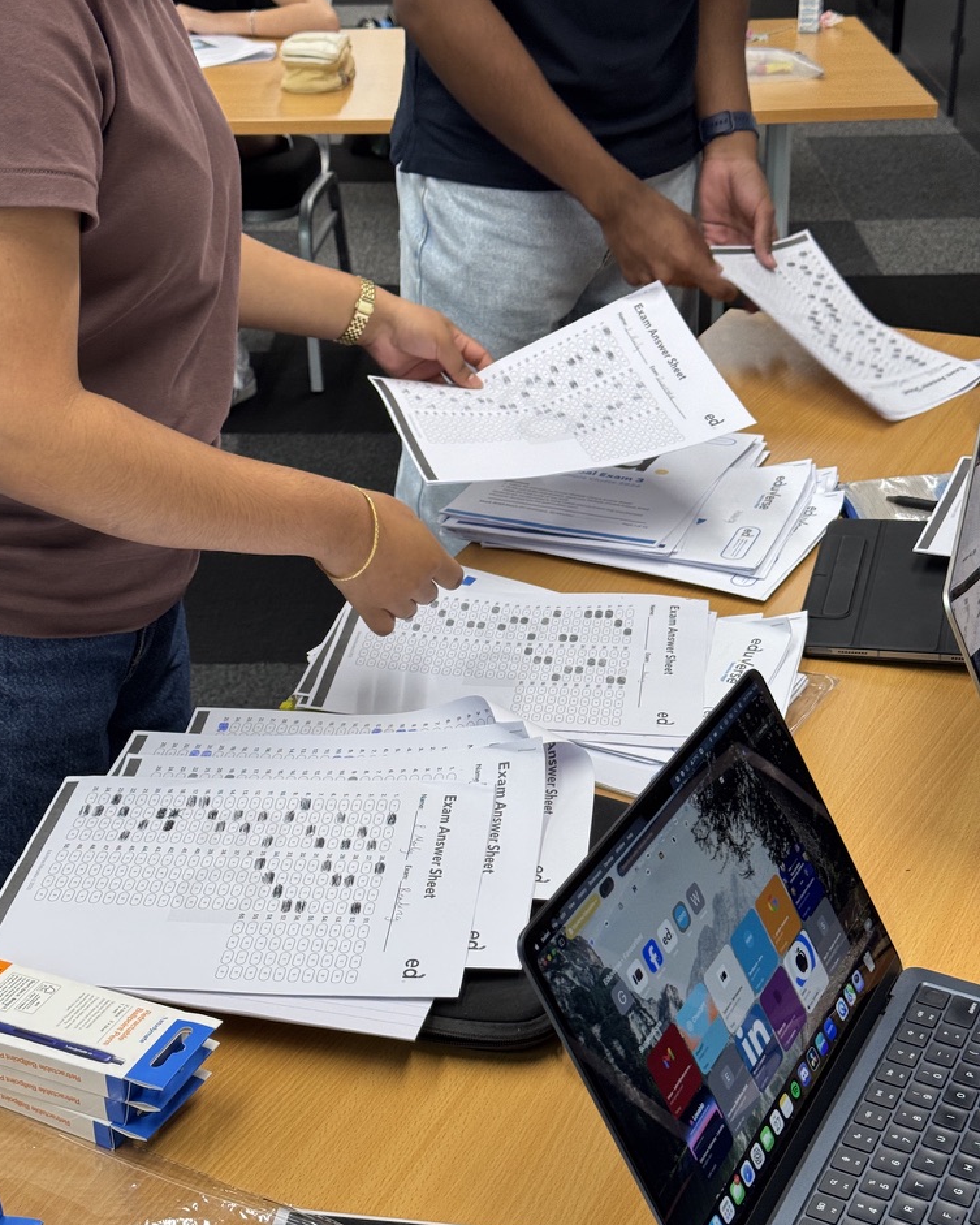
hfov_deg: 29.7
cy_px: 651
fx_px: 1849
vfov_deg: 36.6
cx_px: 482
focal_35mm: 51
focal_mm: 6.76
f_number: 1.78
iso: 80
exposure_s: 1/50
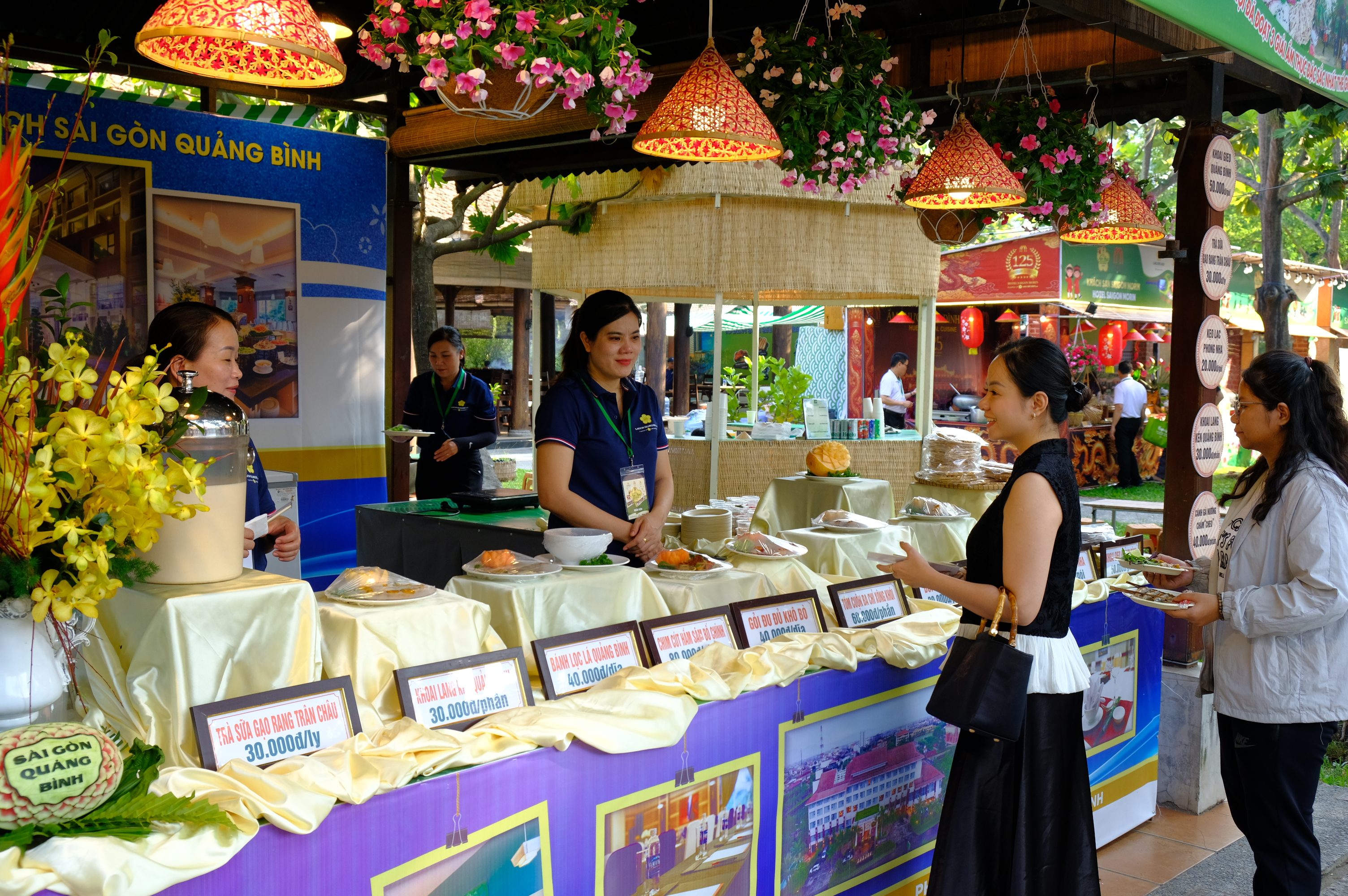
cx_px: 674
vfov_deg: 35.0
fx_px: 1422
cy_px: 448
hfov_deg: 50.7
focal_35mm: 38
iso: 400
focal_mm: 25.4
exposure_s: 1/125
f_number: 5
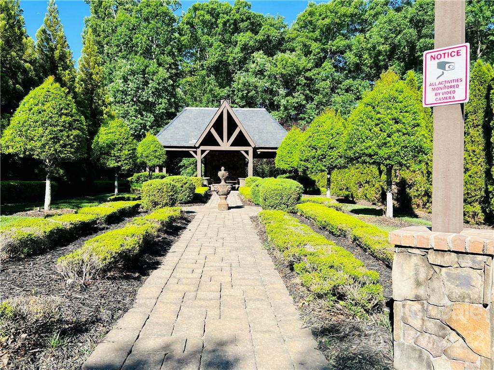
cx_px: 247
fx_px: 371
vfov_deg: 53.1
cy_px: 185
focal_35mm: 26
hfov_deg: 67.3
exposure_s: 1/1934
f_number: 1.5
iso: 50
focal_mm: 5.7
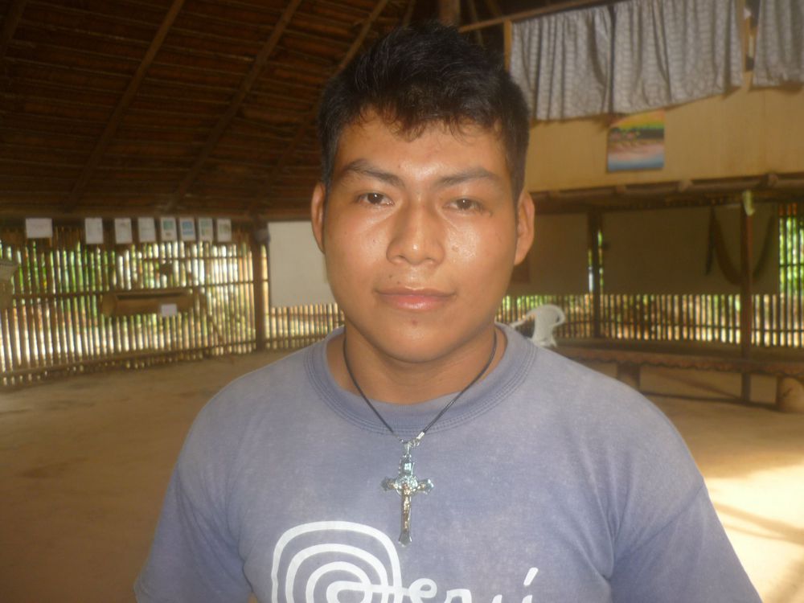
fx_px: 766
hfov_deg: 55.4
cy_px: 302
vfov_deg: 42.9
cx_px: 402
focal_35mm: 33
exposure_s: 1/30
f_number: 2.8
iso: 100
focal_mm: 5.5
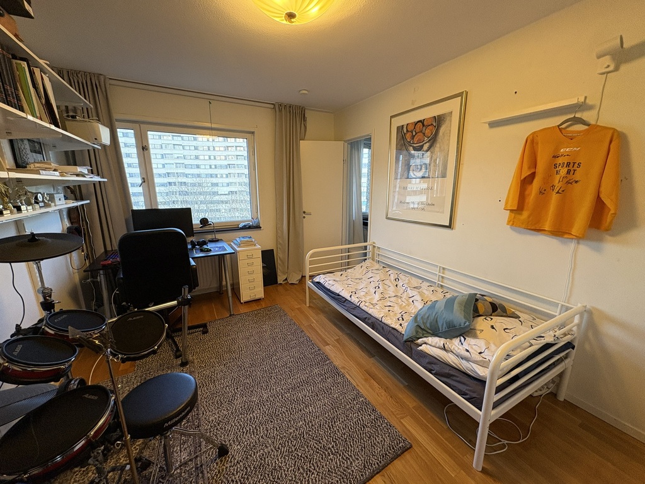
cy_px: 242
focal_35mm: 14
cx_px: 322
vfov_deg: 85.7
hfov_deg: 102.1
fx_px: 261
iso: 200
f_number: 2.2
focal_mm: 2.22
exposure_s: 1/50
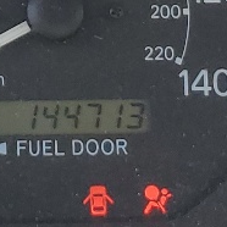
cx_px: -55
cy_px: -50
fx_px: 1469
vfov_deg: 8.7
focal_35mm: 198
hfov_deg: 8.7
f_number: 1.5
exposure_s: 1/345
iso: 50
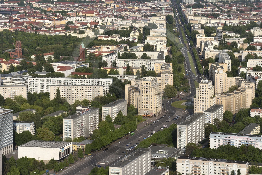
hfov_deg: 18.6
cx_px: 131
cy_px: 88
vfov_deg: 12.4
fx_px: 800
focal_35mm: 110
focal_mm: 110
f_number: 9
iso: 200
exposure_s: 1/200
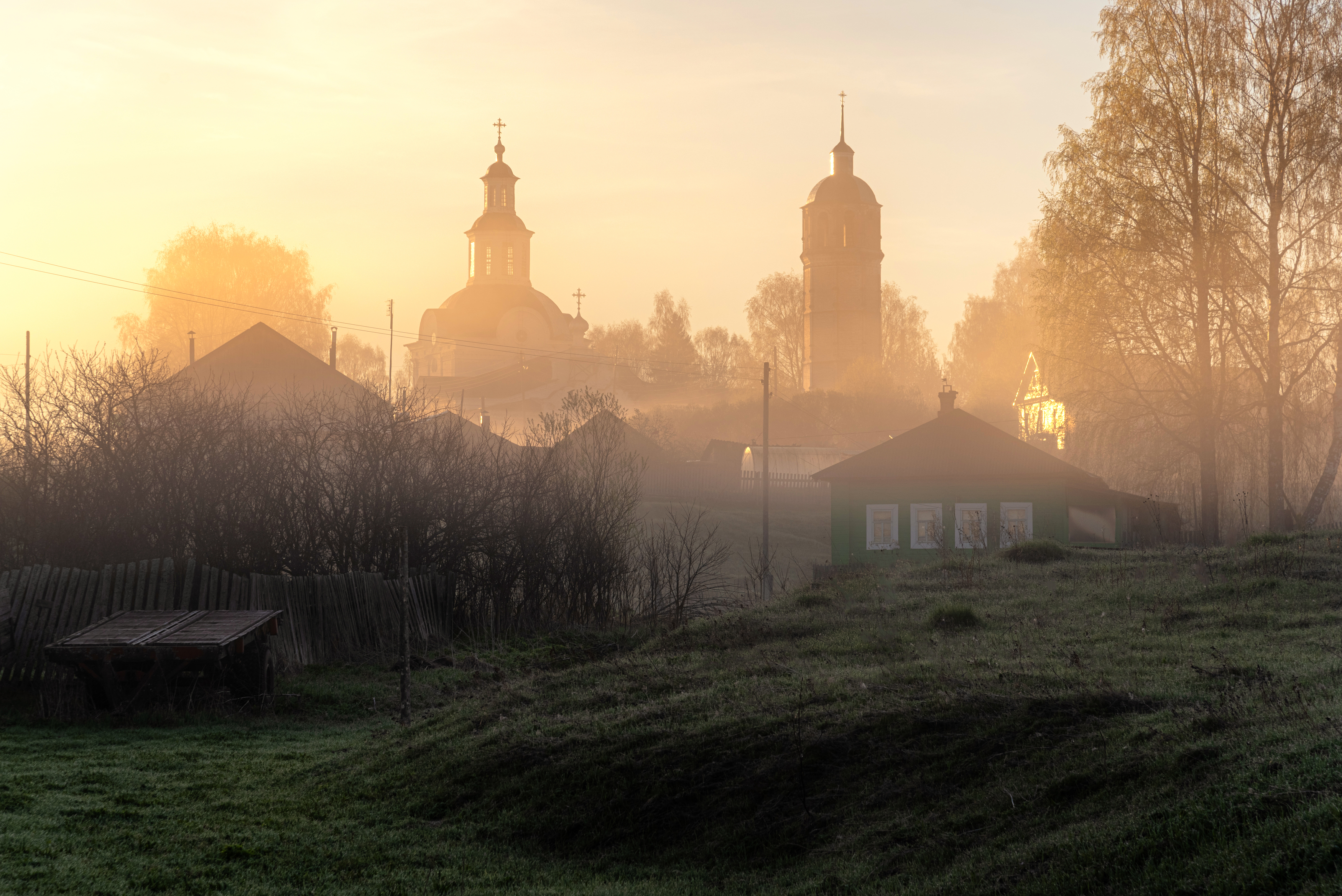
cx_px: 671
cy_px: 448
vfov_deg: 11.4
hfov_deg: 17.1
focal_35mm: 120
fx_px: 4475
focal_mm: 120
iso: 100
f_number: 7.1
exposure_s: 1/250
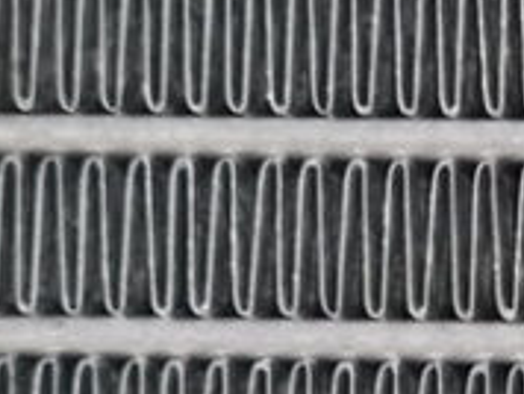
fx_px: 3092
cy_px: 368
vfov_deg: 7.3
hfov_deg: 8.8
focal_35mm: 204
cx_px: 1222
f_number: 1.8
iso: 640
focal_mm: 5.4
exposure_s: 1/25
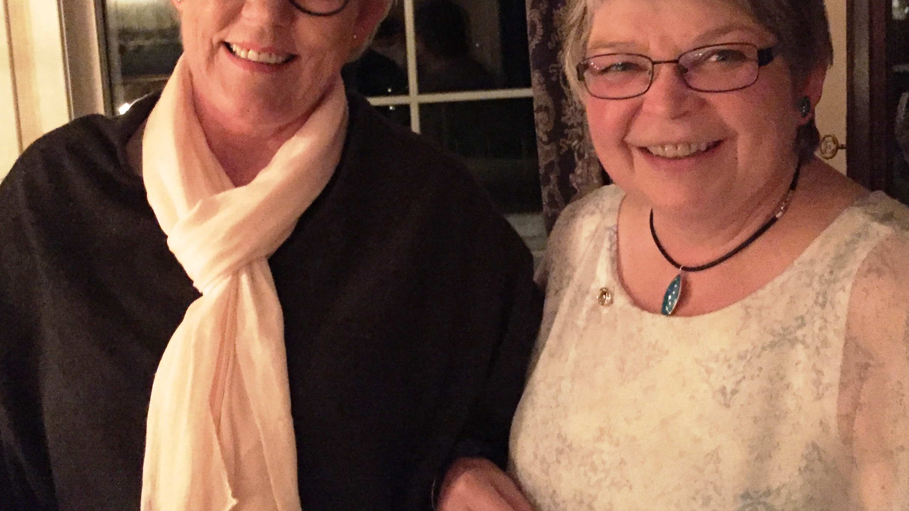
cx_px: 475
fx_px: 940
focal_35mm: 39
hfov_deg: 51.6
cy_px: 176
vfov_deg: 30.2
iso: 2000
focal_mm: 4.15
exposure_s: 1/17
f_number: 2.2
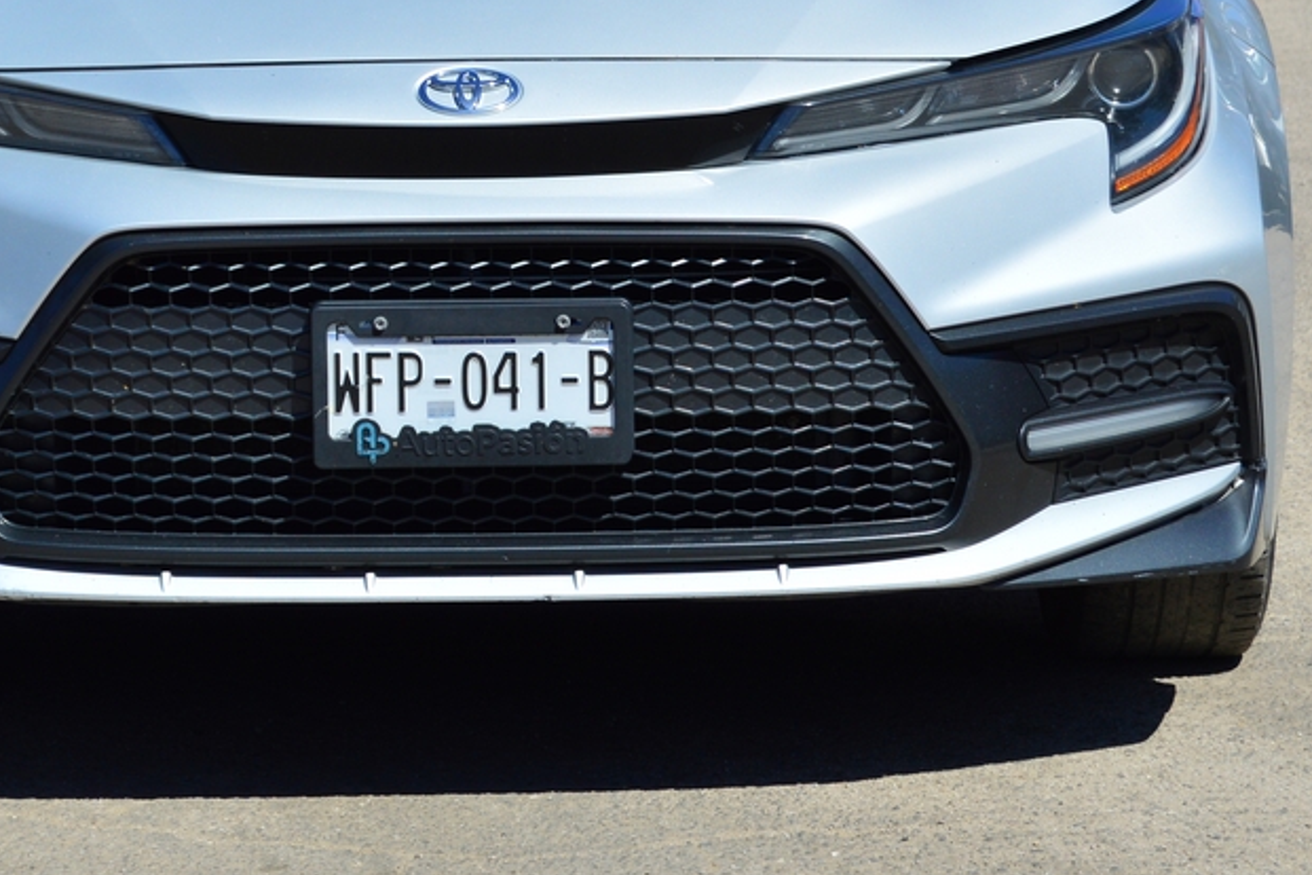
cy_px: 110
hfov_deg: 13.6
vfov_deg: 9.1
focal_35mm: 151
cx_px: 489
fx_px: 5503
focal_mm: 52
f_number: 7.1
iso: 200
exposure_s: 1/1000
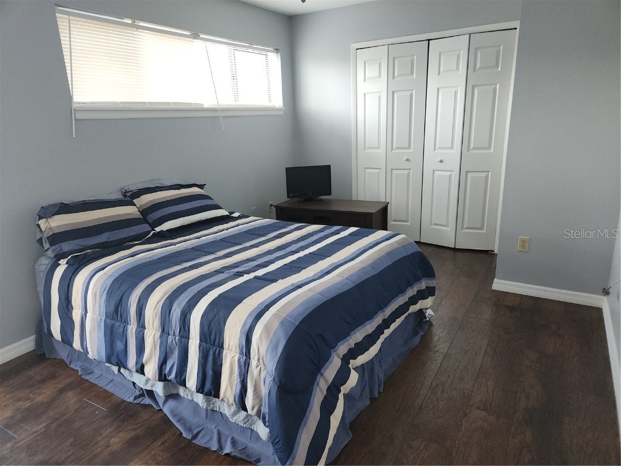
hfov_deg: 73.9
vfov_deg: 58.9
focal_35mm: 23
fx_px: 413
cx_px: 310
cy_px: 233
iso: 160
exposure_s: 1/120
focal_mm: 5.4
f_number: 1.8
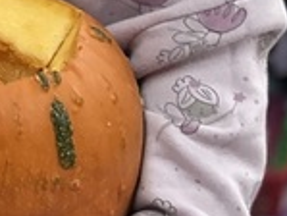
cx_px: -470
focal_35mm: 179
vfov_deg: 8.0
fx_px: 1485
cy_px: -176
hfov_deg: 9.4
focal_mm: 5.7
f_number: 1.5
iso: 200
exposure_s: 1/60
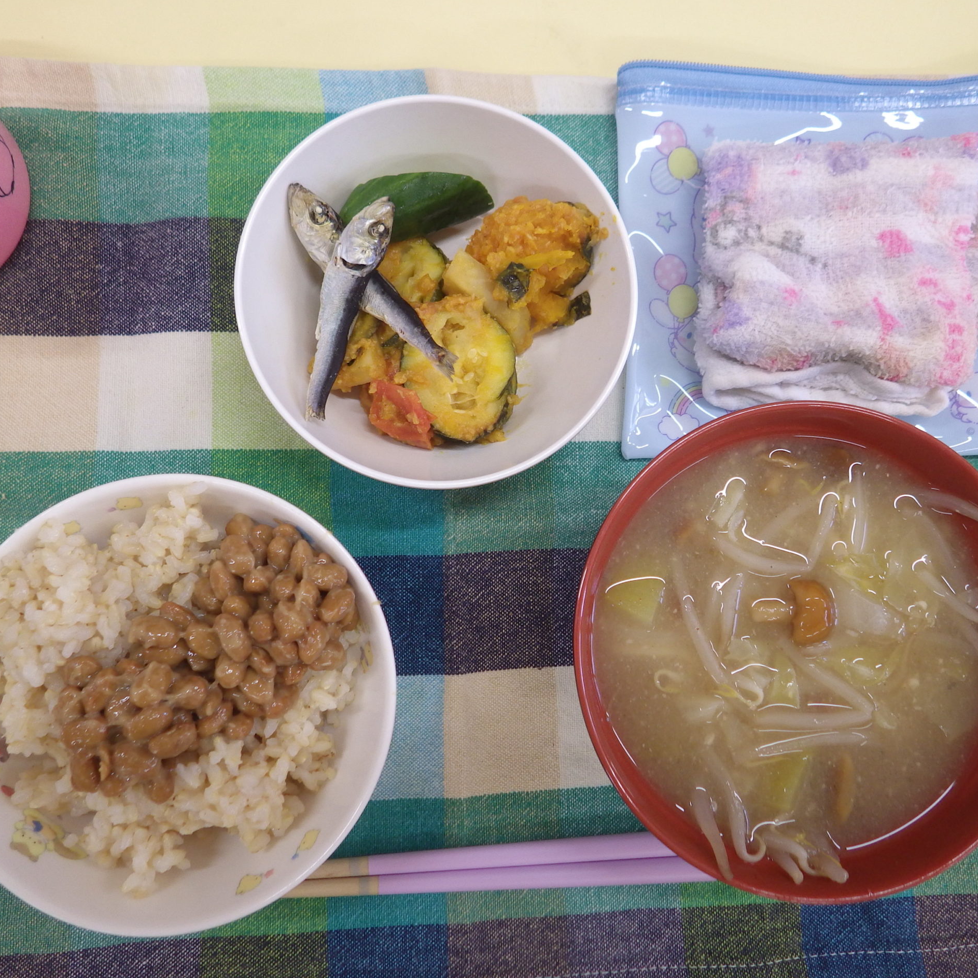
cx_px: 500
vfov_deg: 54.0
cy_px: 492
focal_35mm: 30
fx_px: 959
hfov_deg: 54.0
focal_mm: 4.5
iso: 125
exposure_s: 1/50
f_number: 2
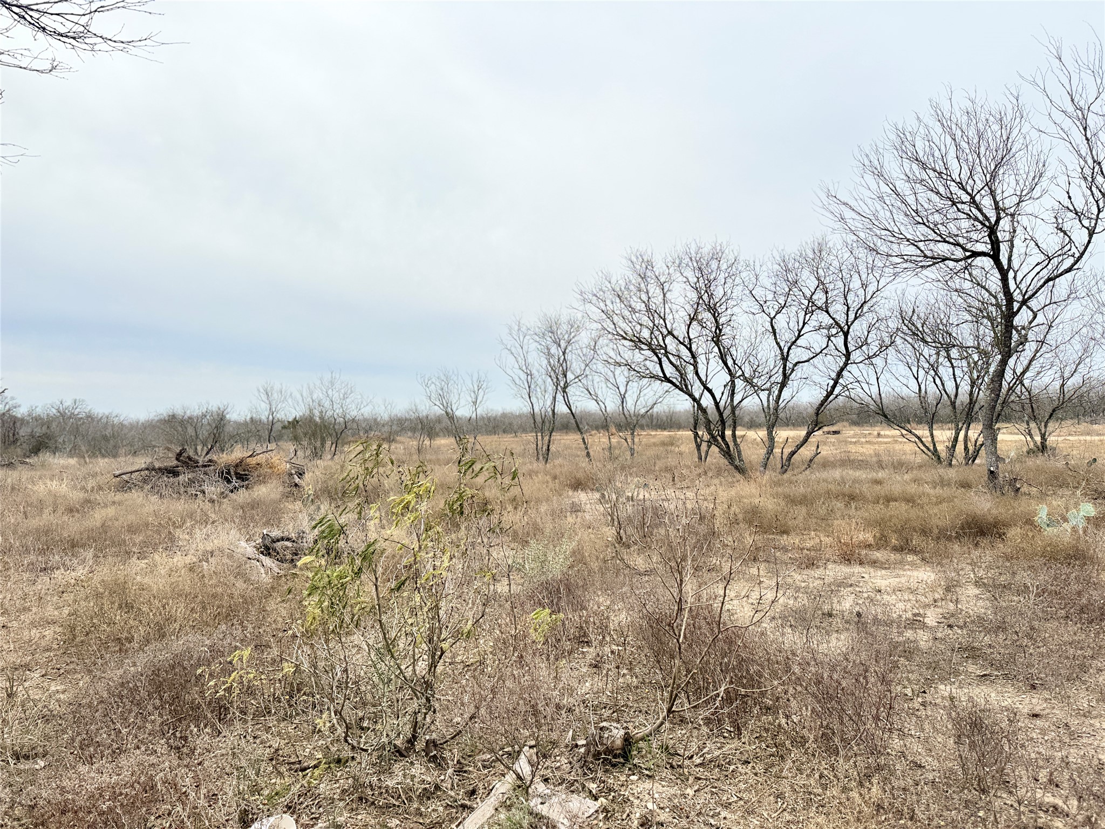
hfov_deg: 71.6
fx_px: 766
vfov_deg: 56.8
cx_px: 552
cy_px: 414
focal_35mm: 24
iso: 80
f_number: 1.78
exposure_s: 1/1869
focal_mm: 6.76
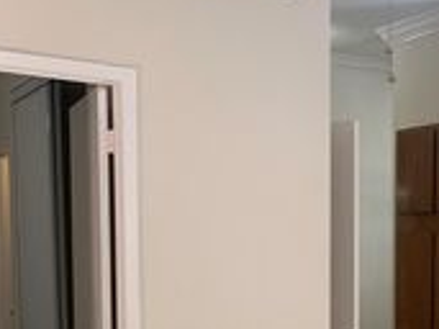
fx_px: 963
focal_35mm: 76
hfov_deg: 23.4
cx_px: 529
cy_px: 369
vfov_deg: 18.6
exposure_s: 1/120
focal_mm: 4.25
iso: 80
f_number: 1.8
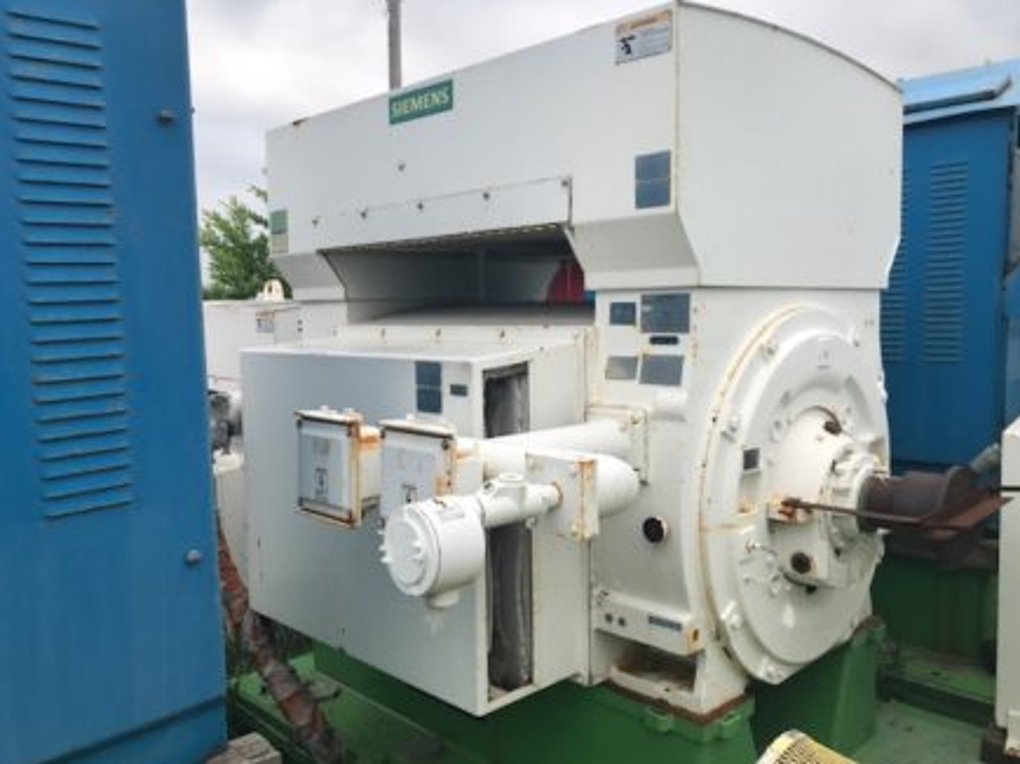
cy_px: 387
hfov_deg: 61.7
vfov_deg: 48.2
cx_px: 521
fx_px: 854
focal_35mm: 29
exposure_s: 1/2037
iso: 20
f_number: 1.8
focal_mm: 3.99
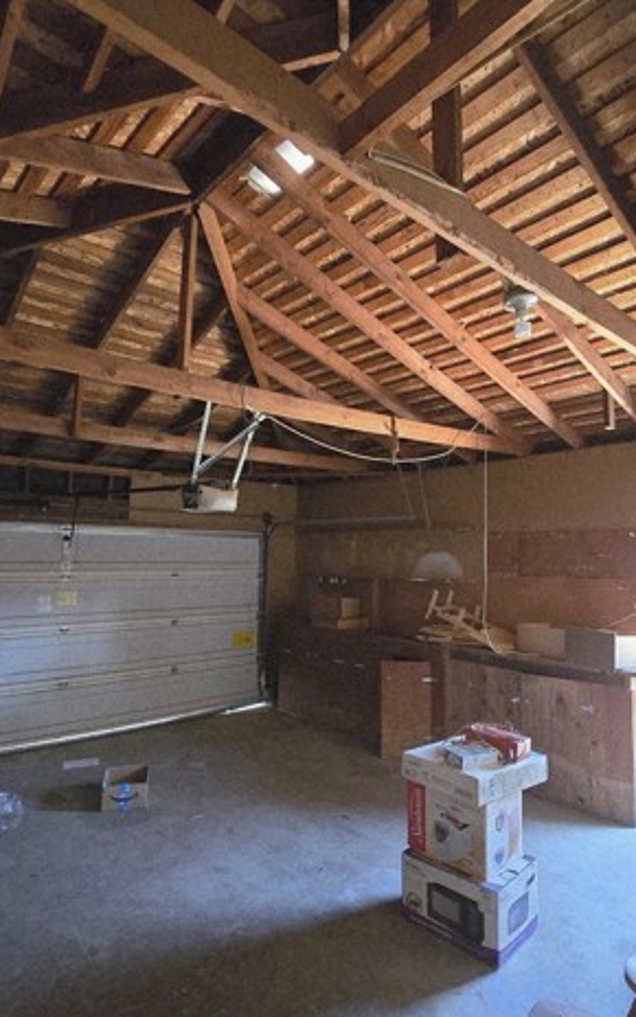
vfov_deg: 88.0
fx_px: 527
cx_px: 311
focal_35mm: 19
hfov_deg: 62.2
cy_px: 524
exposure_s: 1/60
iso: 1250
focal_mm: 2.2
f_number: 2.2
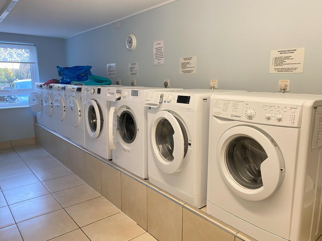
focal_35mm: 26
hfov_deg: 67.3
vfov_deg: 53.1
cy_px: 120
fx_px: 242
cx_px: 161
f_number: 1.8
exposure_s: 1/50
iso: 100
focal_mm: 4.25
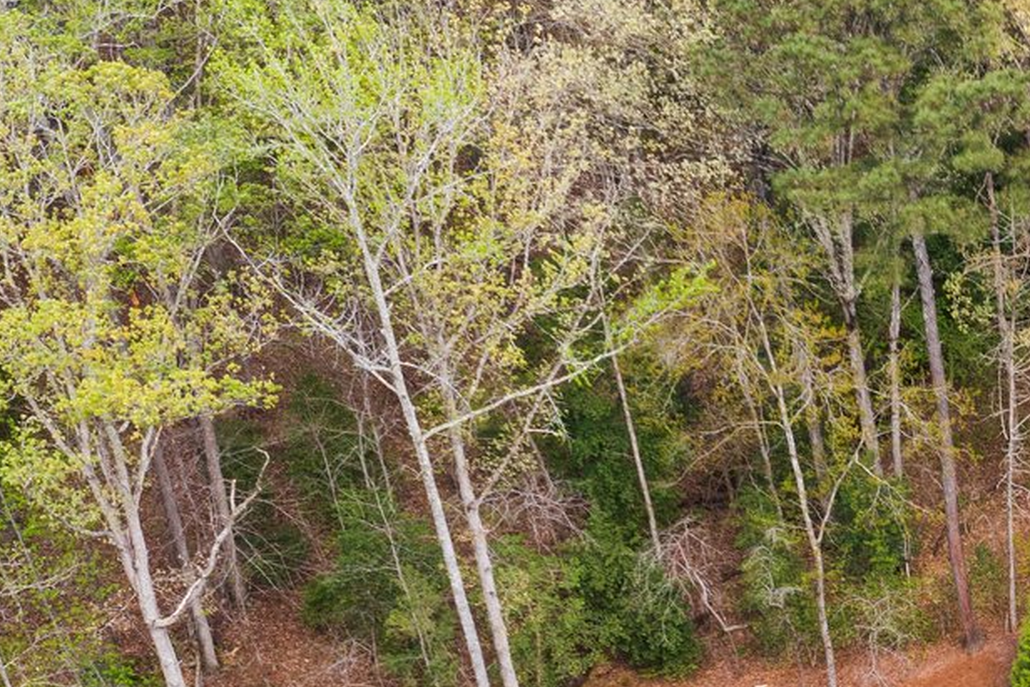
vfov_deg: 14.2
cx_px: 1359
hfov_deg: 20.0
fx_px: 2661
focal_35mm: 93
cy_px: 868
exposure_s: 1/200
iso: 100
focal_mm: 10.26
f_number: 5
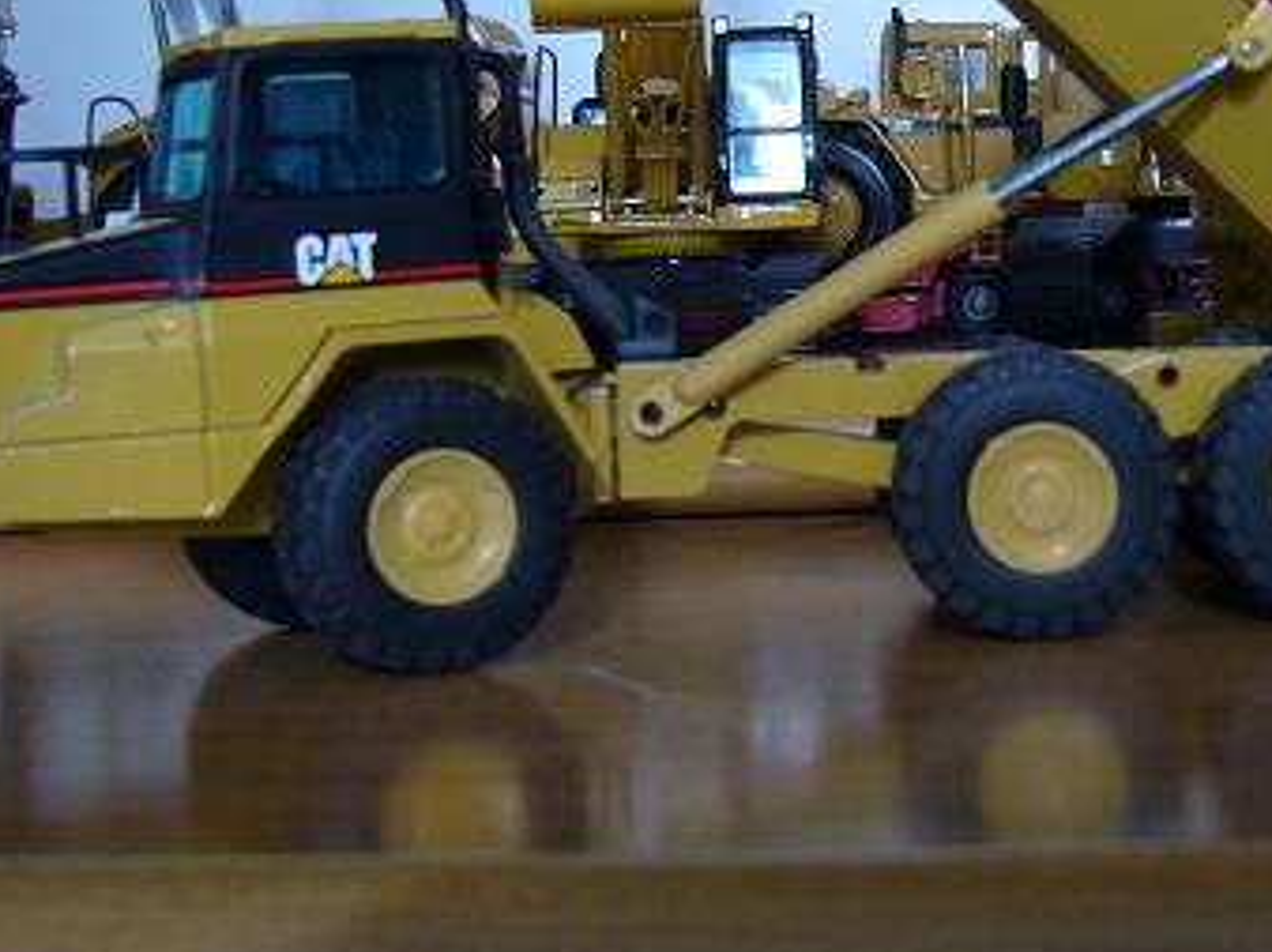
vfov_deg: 19.9
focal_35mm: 73
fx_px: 2681
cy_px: 196
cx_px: 862
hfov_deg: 26.5
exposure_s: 1/80
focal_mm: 5.8
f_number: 2.8
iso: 100
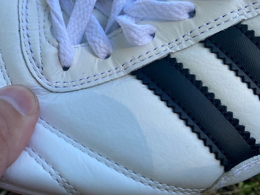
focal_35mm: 39
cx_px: 71
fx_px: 293
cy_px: 93
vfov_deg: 36.8
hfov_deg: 46.5
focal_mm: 4.25
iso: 32
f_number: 1.8
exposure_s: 1/393
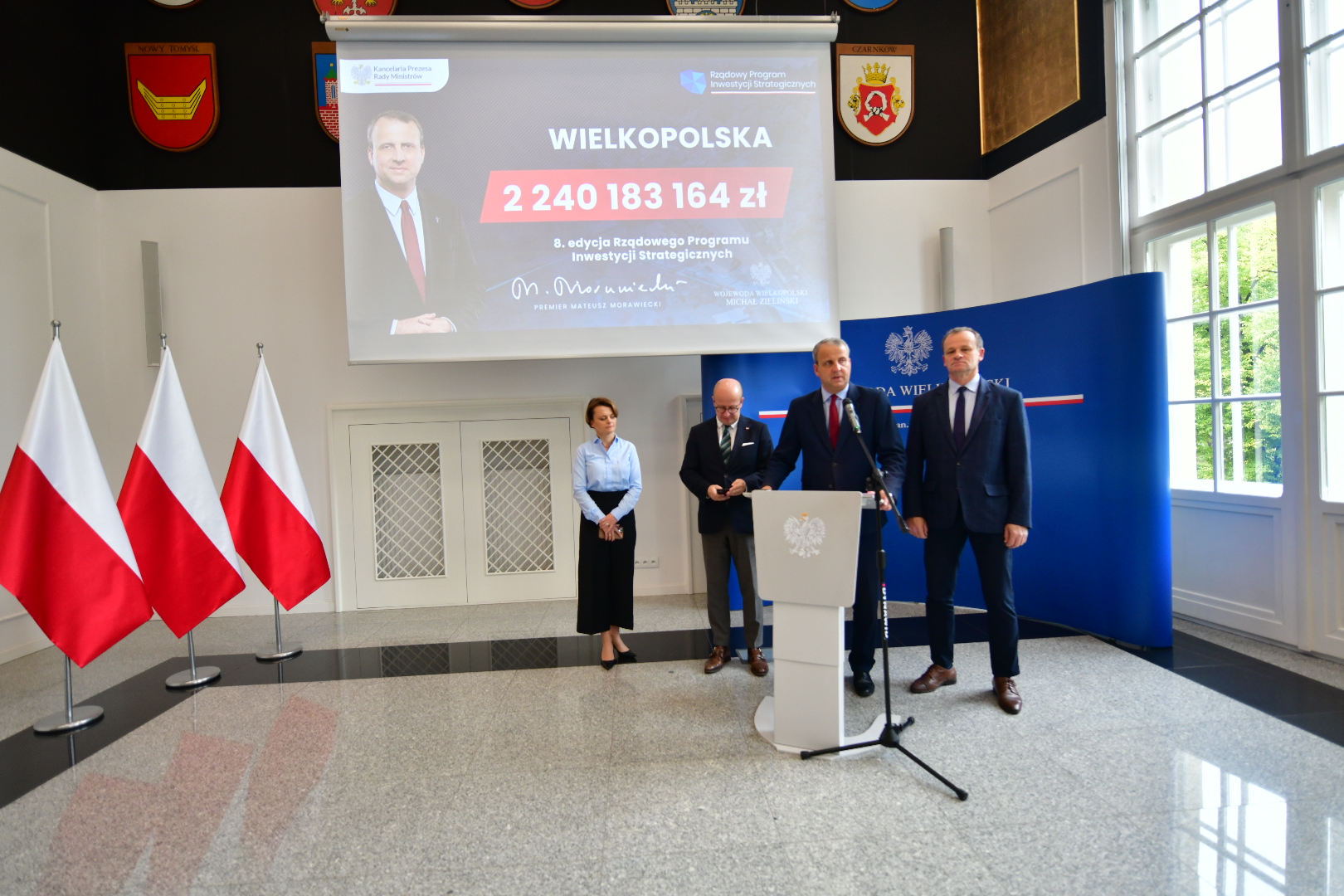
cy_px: 448
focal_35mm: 18
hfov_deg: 90.0
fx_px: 672
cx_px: 672
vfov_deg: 67.4
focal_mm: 18
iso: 560
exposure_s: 1/125
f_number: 2.8
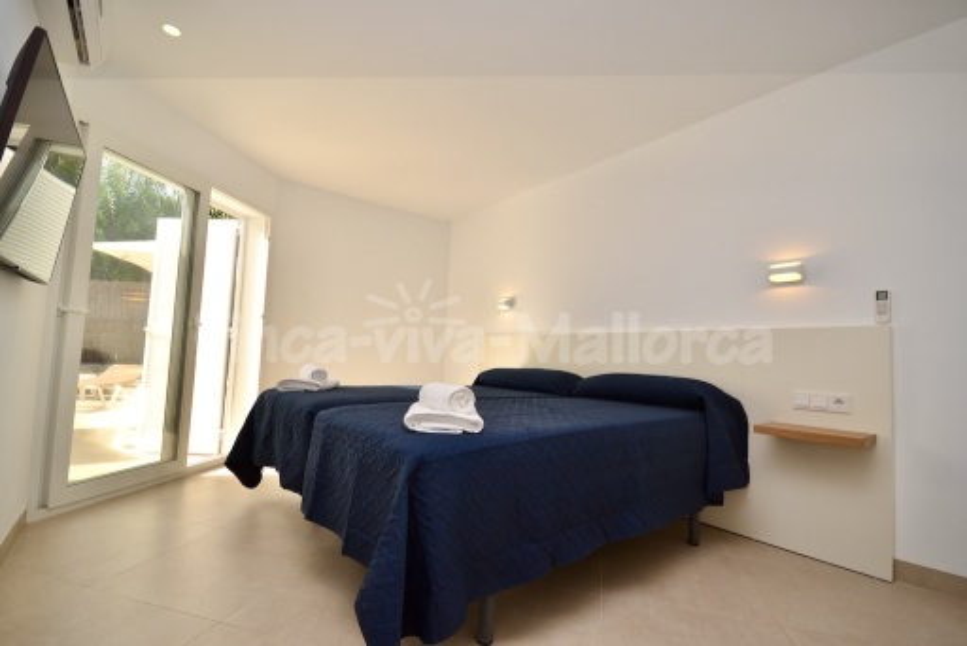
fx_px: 403
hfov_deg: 100.4
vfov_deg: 77.4
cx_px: 484
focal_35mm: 15
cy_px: 323
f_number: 5.6
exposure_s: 1/125
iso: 100
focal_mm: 10
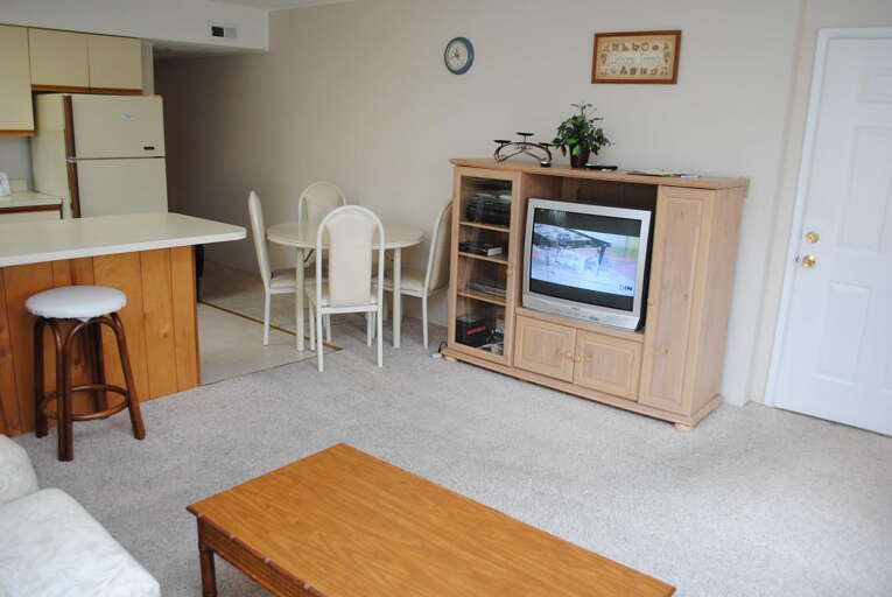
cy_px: 298
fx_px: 670
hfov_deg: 67.3
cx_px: 446
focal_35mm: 27
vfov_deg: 48.0
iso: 220
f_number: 3.5
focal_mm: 18
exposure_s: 1/30
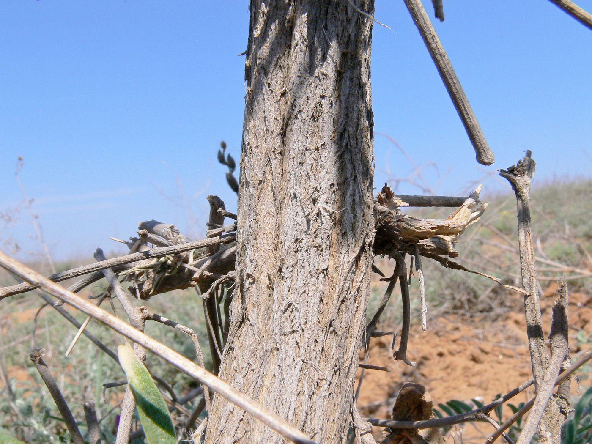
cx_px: 296
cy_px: 222
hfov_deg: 52.6
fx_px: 599
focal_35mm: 35
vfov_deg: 40.7
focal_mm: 7.4
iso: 100
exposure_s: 1/200
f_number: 11
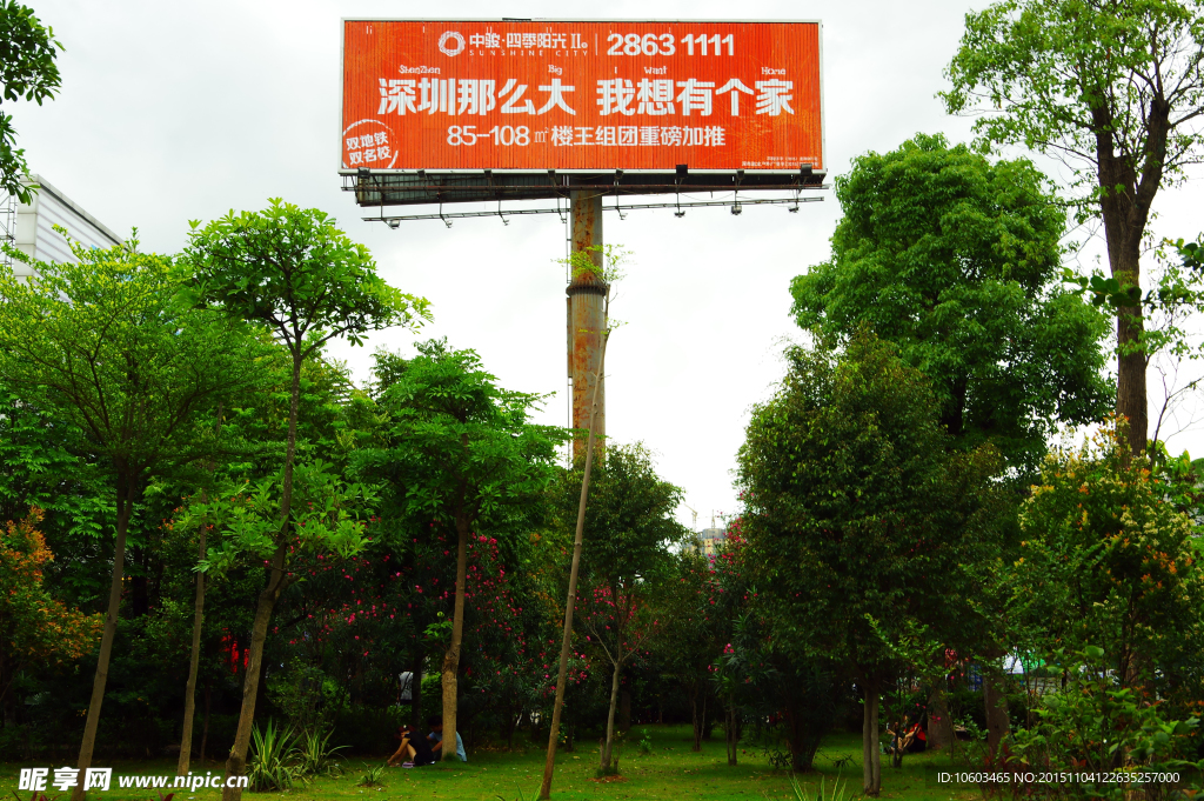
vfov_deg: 29.2
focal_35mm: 46
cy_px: 400
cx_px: 602
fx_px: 1537
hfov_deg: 42.8
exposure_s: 1/30
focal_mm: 31
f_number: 11
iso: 100
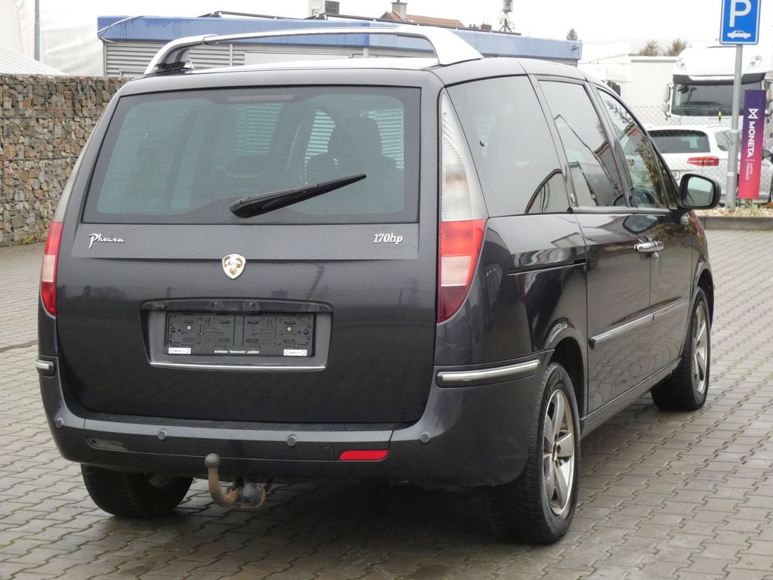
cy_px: 290
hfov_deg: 26.3
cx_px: 386
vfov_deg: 19.9
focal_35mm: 74
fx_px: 1652
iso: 400
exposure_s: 1/80
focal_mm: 13.3
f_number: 5.6
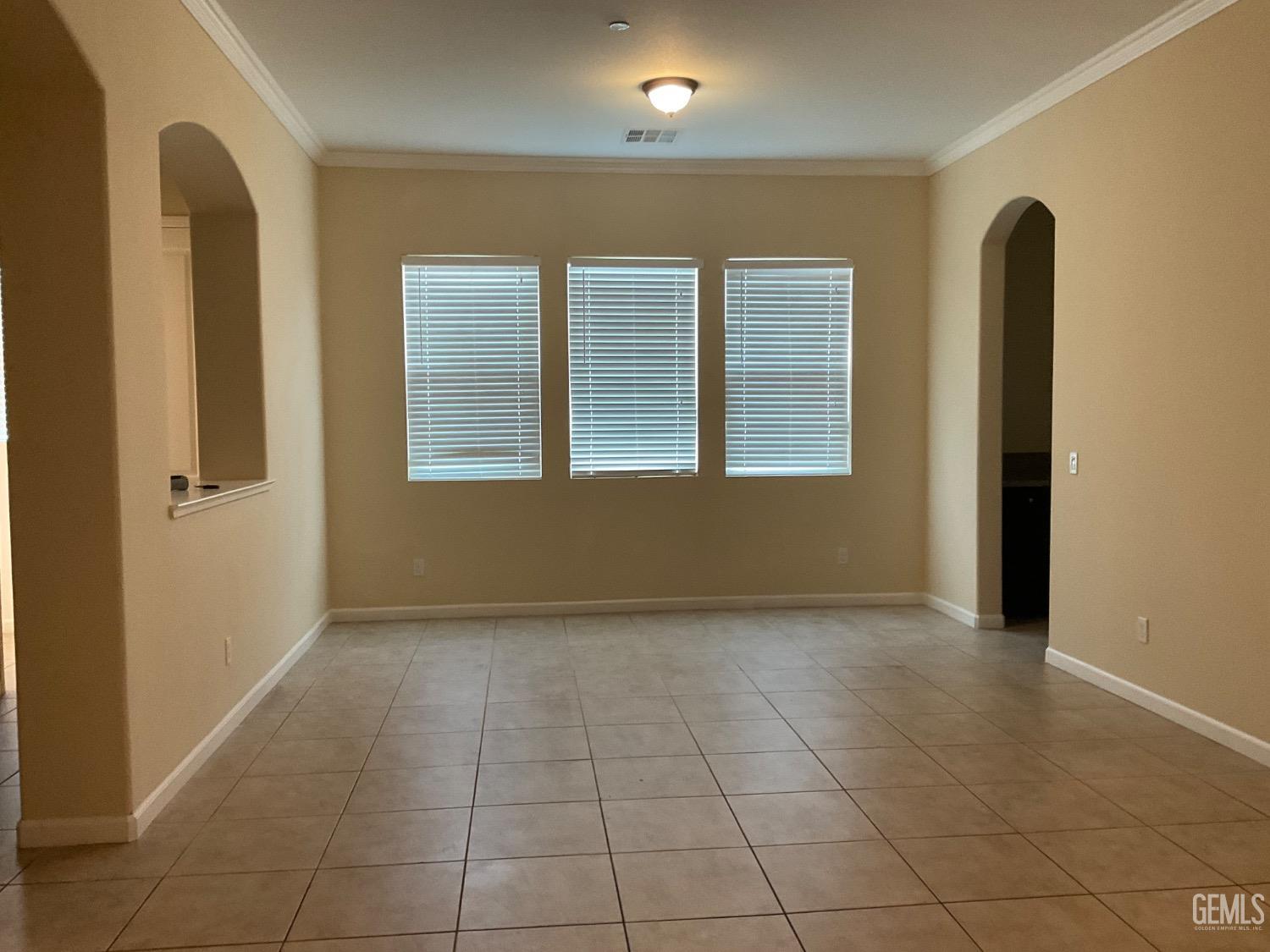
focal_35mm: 29
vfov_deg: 48.2
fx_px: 1064
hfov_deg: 61.7
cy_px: 476
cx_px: 635
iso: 100
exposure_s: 1/60
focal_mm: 3
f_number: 1.8
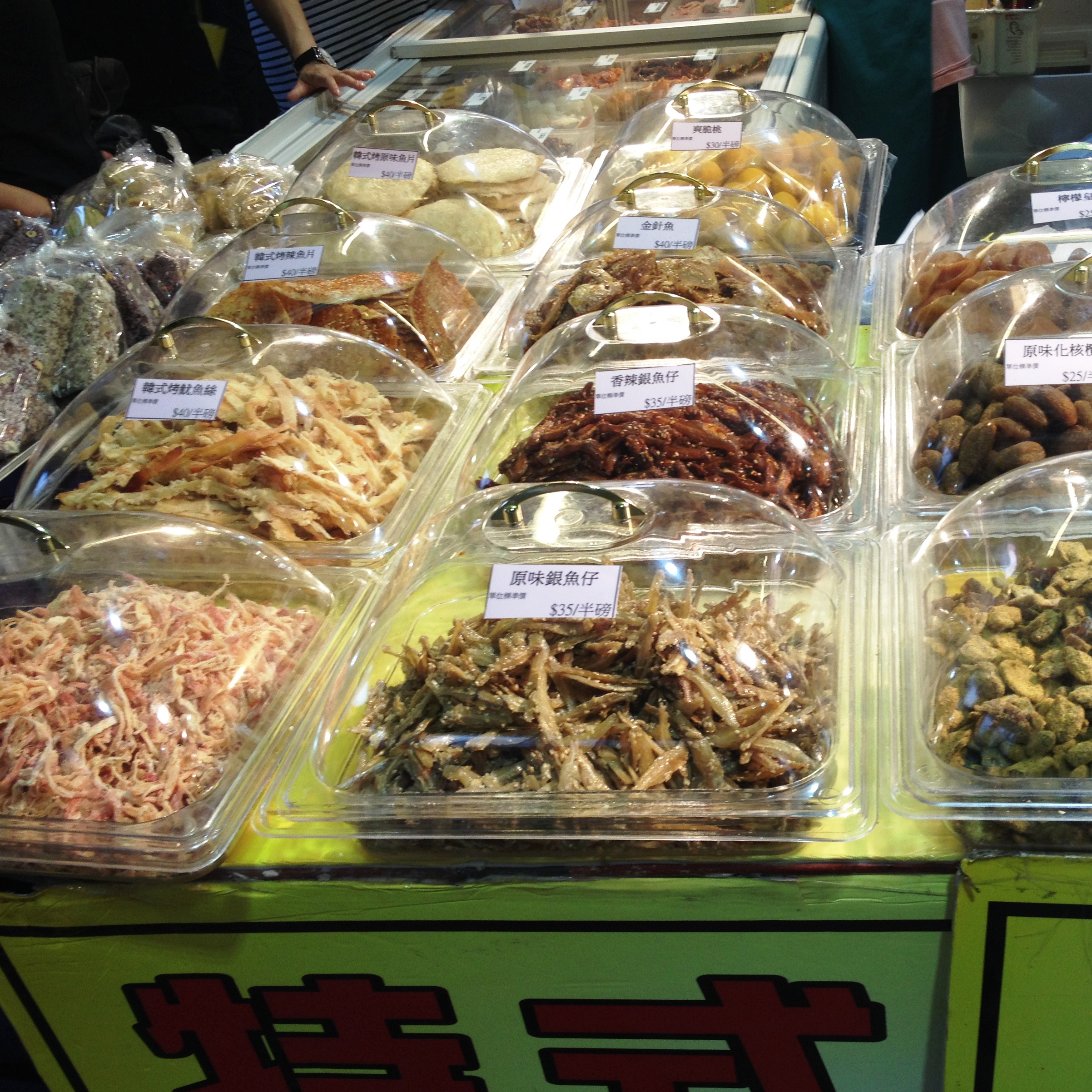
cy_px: 551
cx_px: 676
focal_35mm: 42
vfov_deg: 40.0
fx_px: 1499
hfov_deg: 39.8
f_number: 2.4
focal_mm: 4.28
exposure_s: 1/40
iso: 50
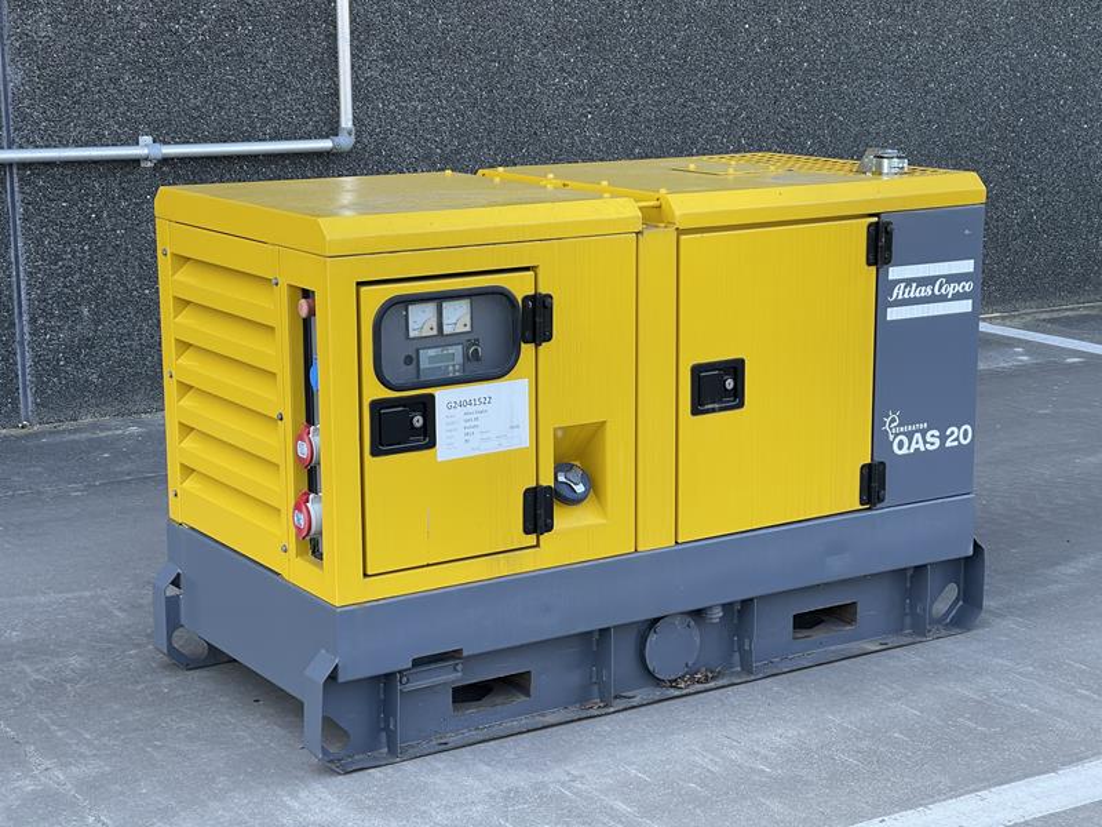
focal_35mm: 64
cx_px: 551
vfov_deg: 22.9
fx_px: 2037
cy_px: 414
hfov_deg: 30.3
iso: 25
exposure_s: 1/99
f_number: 2.2
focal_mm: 7.5
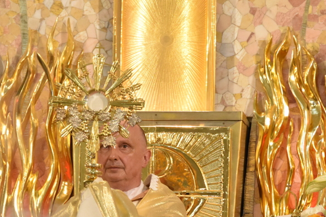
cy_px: 121
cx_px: 110
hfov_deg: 5.2
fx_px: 3604
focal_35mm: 398
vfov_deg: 3.5
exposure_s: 1/200
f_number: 5.6
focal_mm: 130
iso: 4000
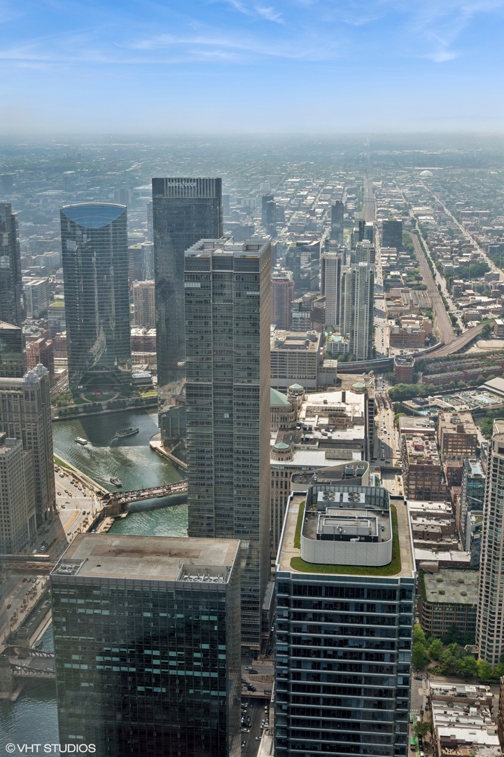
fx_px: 945
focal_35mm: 45
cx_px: 252
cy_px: 378
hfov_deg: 29.9
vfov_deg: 43.6
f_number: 9.5
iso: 200
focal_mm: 30
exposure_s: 1/250
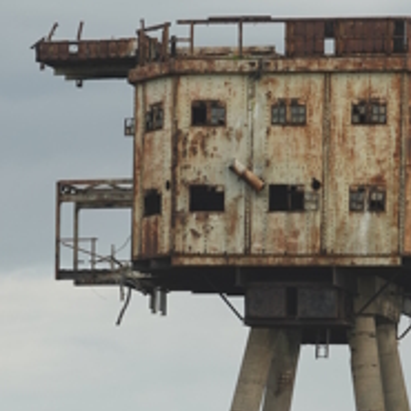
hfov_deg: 6.7
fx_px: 3533
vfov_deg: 6.6
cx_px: 302
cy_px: 434
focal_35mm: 263
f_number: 4
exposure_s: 1/400
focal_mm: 44.93
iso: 100
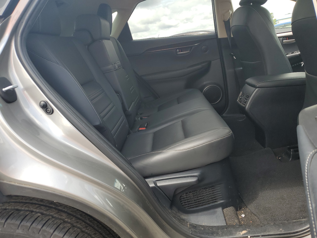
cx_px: 158
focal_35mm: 26
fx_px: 238
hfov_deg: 67.3
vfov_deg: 53.1
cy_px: 119
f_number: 1.5
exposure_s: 1/400
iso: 50
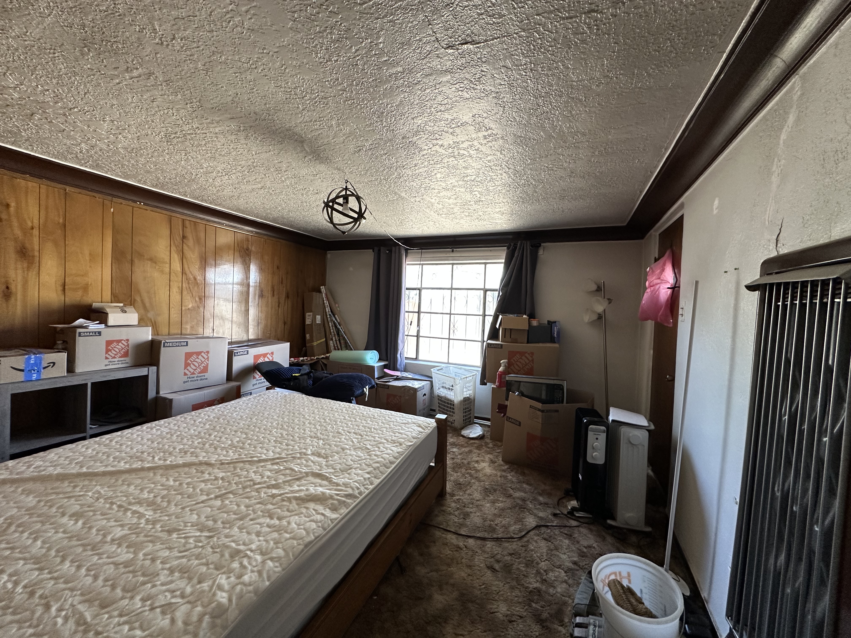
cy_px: 319
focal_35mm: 14
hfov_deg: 102.1
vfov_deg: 85.7
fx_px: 344
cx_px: 426
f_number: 2.2
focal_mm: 2.22
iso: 200
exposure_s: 1/60
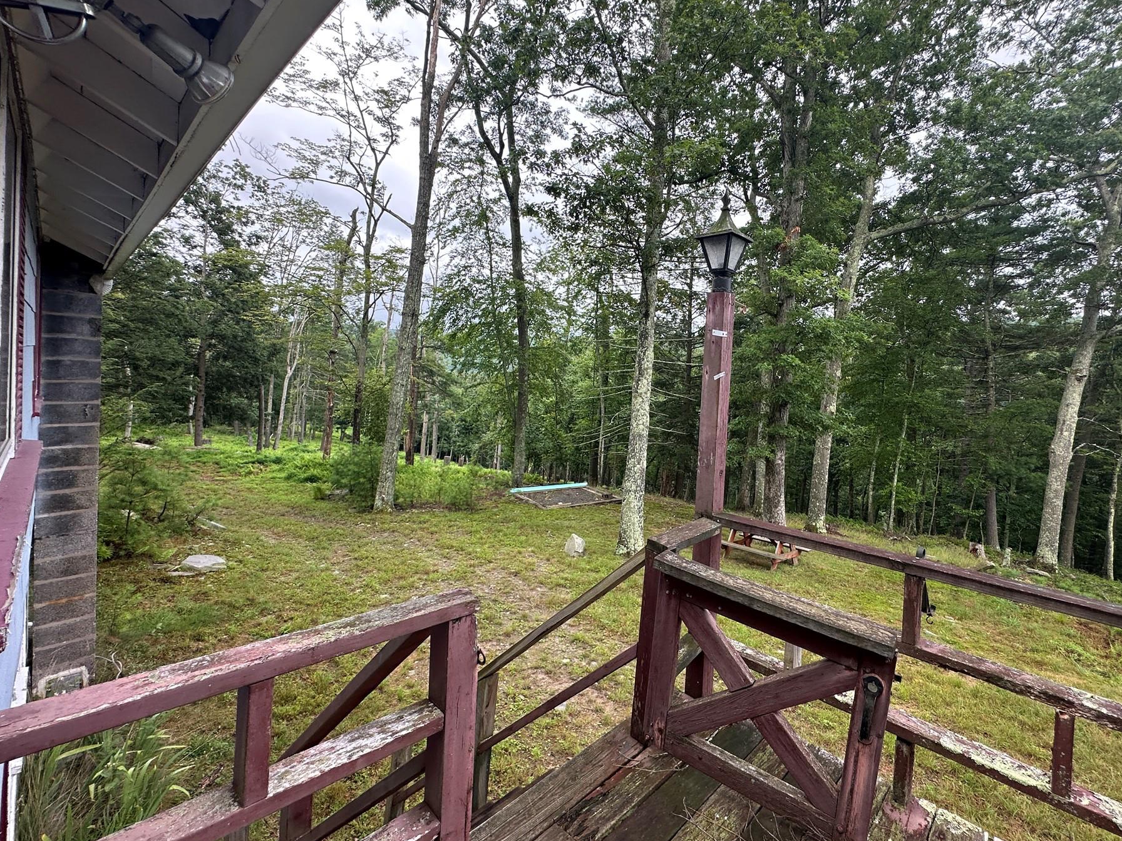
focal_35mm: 16
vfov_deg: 78.0
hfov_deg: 94.1
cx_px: 625
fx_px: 519
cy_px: 386
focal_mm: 2.22
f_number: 2.2
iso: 40
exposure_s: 1/140
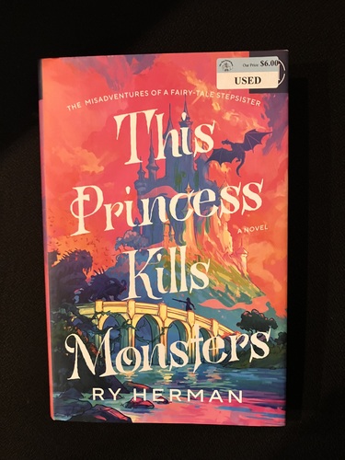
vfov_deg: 63.4
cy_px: 230
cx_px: 172
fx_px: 372
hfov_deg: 49.7
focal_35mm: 28
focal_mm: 3.99
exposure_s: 1/30
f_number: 1.8
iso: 640
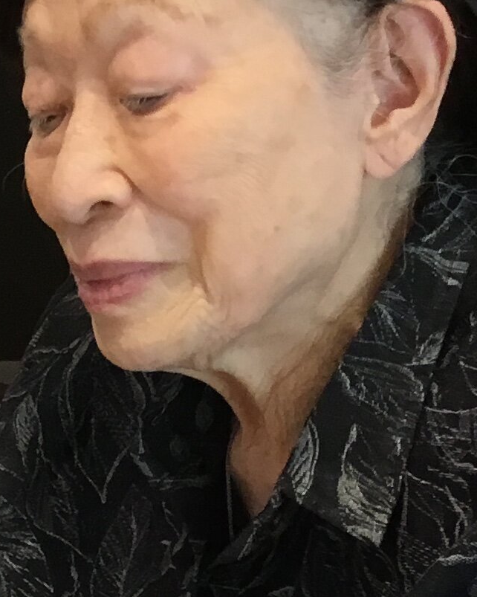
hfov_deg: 12.4
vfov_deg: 15.3
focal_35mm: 123
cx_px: -22
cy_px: 635
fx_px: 2171
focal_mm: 3.3
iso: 64
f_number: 2.4
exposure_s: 1/30
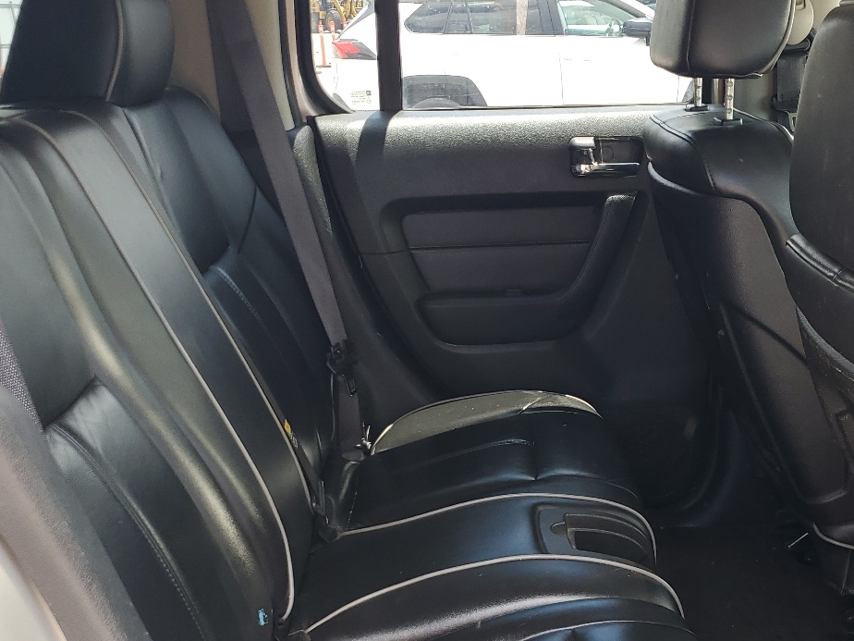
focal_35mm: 45
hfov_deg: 41.8
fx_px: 1110
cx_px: 534
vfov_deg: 31.7
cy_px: 469
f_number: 1.5
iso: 50
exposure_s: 1/139
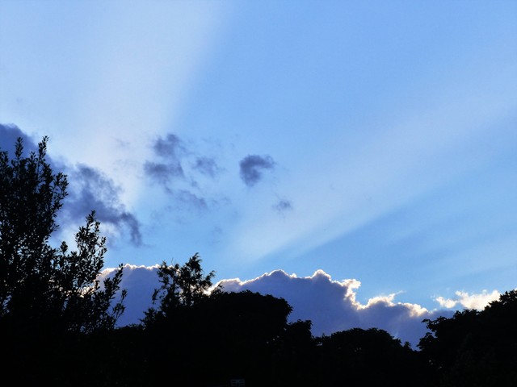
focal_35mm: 138
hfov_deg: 14.3
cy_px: 194
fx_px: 2061
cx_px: 258
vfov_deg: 10.7
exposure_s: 1/1300
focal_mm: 24.8
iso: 160
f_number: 4
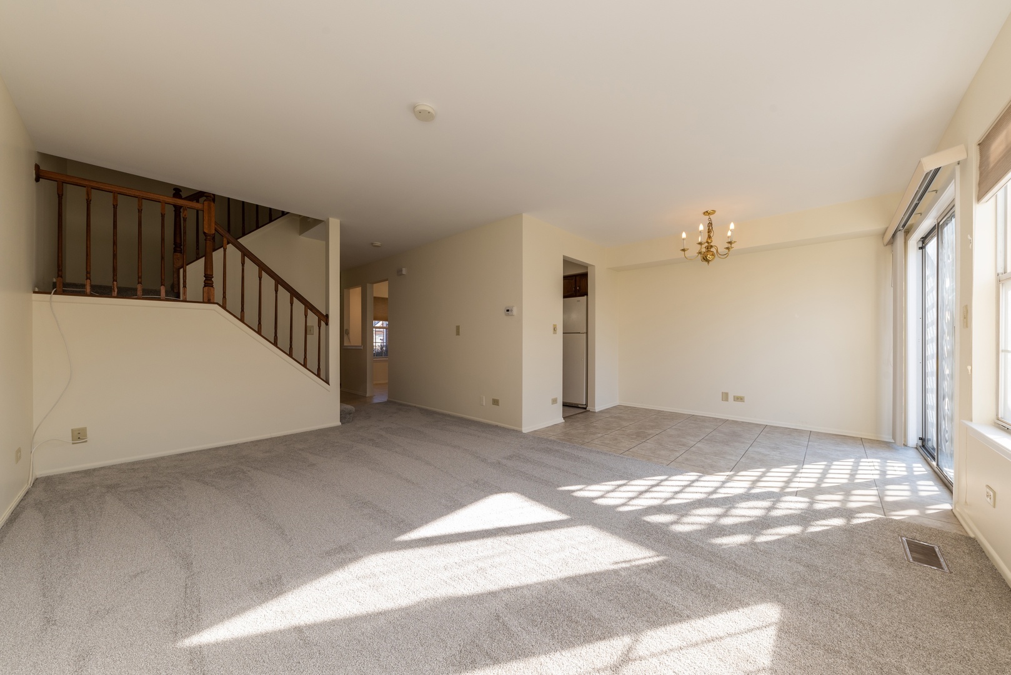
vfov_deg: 90.1
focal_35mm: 12
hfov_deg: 112.6
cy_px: 338
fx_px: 337
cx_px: 506
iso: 100
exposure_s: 1/20
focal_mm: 12
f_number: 9
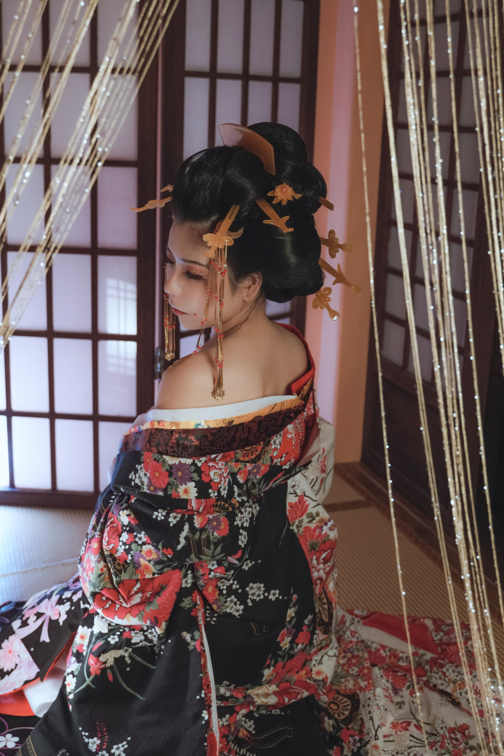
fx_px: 903
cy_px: 375
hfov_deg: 31.2
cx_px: 253
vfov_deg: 45.4
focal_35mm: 43
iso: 1000
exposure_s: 1/60
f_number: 2.8
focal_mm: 28
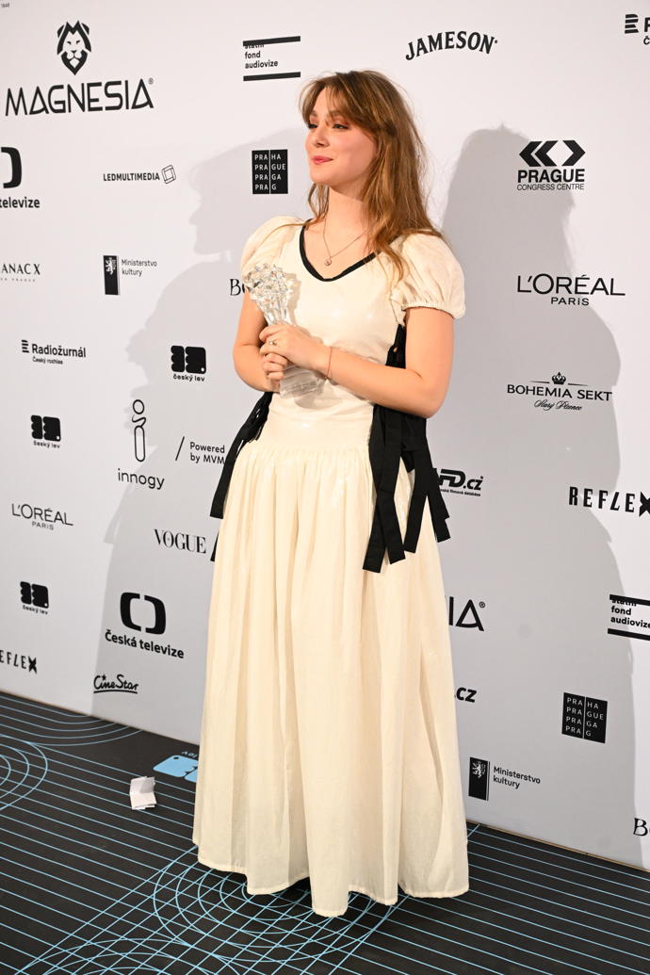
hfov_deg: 29.9
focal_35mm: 45
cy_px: 488
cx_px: 325
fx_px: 1219
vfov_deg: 43.6
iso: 3200
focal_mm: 45
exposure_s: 1/320
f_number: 5
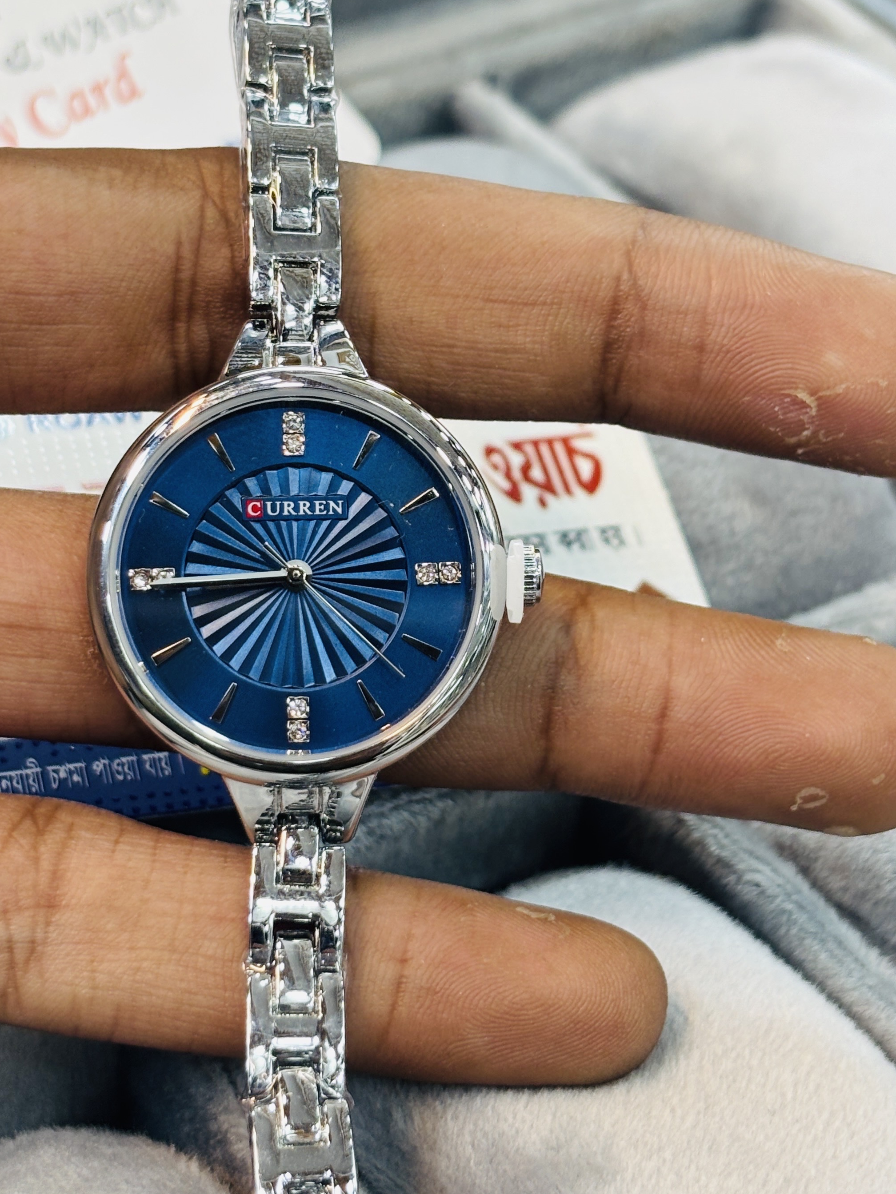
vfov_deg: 25.0
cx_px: 360
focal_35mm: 78
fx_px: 2692
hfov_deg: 18.9
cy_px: 541
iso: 50
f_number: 1.6
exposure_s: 1/100
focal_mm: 5.96
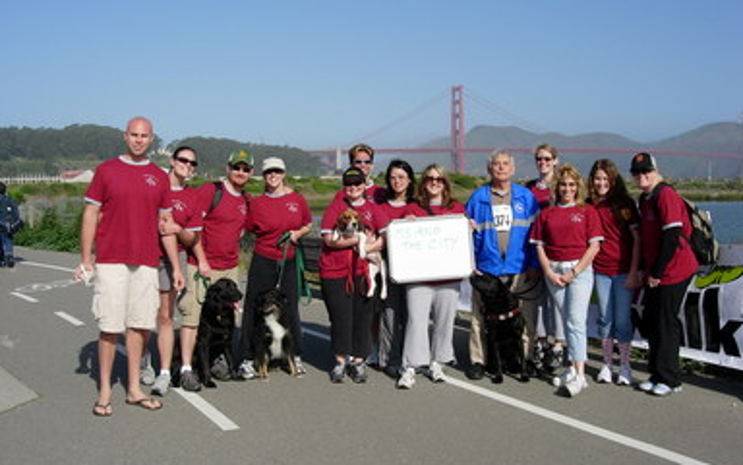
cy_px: 243
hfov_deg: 48.2
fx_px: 830
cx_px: 371
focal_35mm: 41
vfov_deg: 31.2
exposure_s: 1/939
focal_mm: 7.8
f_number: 4.8
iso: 64
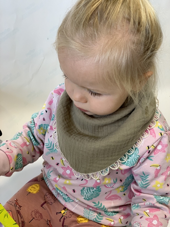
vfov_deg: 36.8
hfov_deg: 28.0
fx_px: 341
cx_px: 85
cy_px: 114
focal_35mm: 52
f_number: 2.4
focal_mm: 6
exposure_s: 1/50
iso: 80
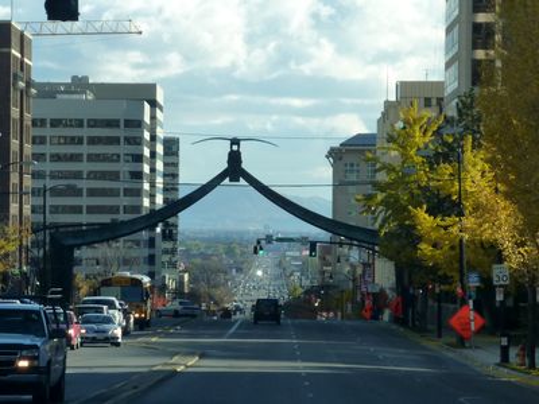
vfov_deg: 11.6
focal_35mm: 128
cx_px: 270
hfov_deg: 15.4
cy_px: 202
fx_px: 1993
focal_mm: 22.8
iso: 125
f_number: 5.9
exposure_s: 1/160
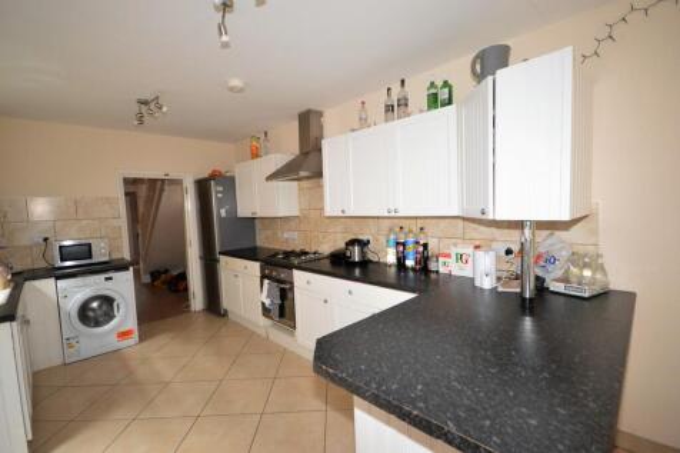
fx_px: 283
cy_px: 226
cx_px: 340
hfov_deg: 100.4
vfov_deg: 77.3
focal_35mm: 15
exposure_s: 1/60
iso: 2800
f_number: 4
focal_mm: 10
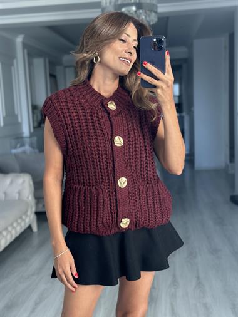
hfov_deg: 30.3
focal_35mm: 48
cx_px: 119
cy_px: 158
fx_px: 440
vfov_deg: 39.6
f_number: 1.78
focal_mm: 6.86
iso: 80
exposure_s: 1/150
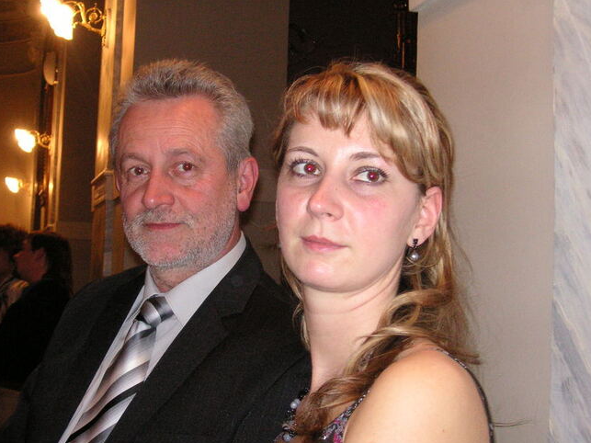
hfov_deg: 37.4
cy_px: 238
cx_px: 245
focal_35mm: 51
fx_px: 871
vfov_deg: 28.5
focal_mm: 6.9
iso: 160
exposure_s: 1/45
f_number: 3
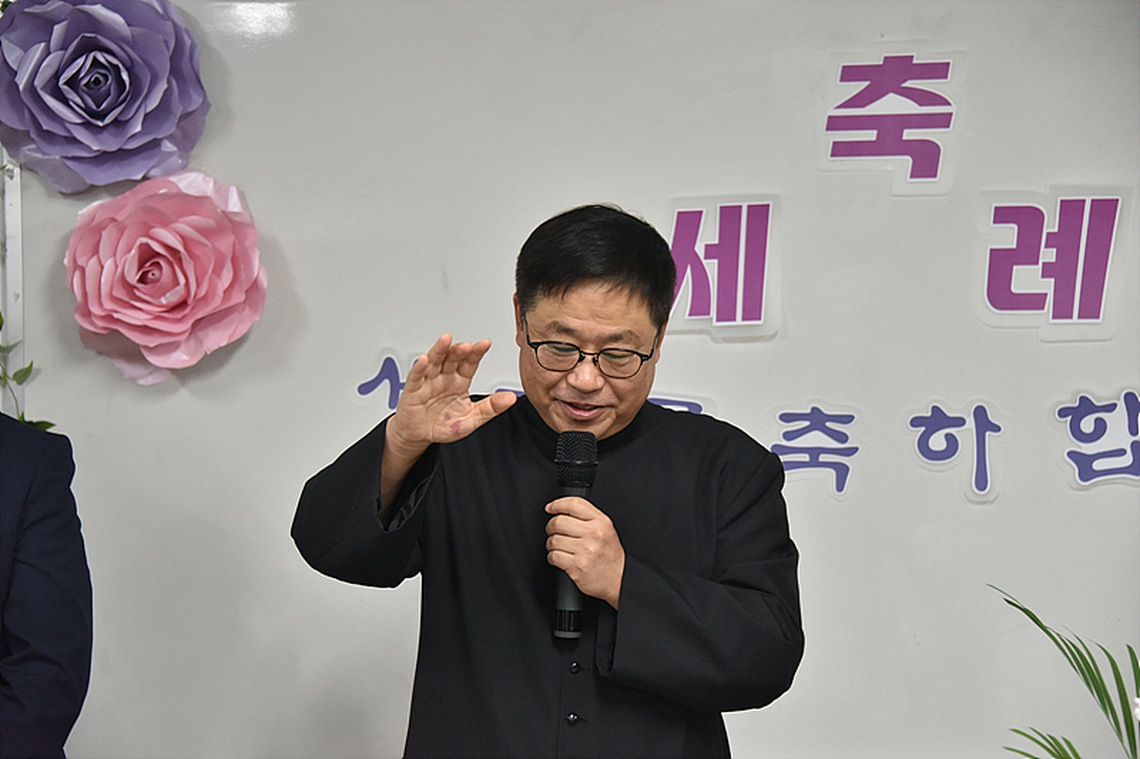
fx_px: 3102
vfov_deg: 14.0
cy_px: 380
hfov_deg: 20.8
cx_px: 570
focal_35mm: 98
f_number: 5.3
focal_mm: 98
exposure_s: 1/125
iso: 2800
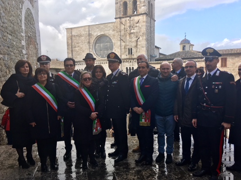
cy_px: 92
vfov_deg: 46.8
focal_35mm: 30
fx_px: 209
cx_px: 121
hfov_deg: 60.0
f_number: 2.2
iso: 25
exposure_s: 1/359
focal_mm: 4.15
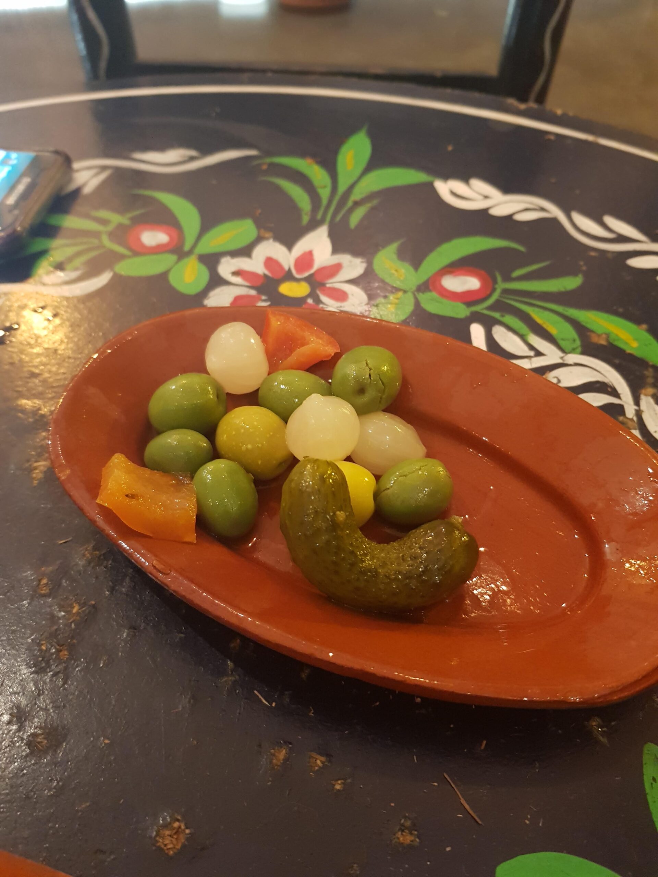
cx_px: 329
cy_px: 438
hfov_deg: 53.1
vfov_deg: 67.3
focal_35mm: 26
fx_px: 659
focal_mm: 4.2
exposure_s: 1/10
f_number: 1.7
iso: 250
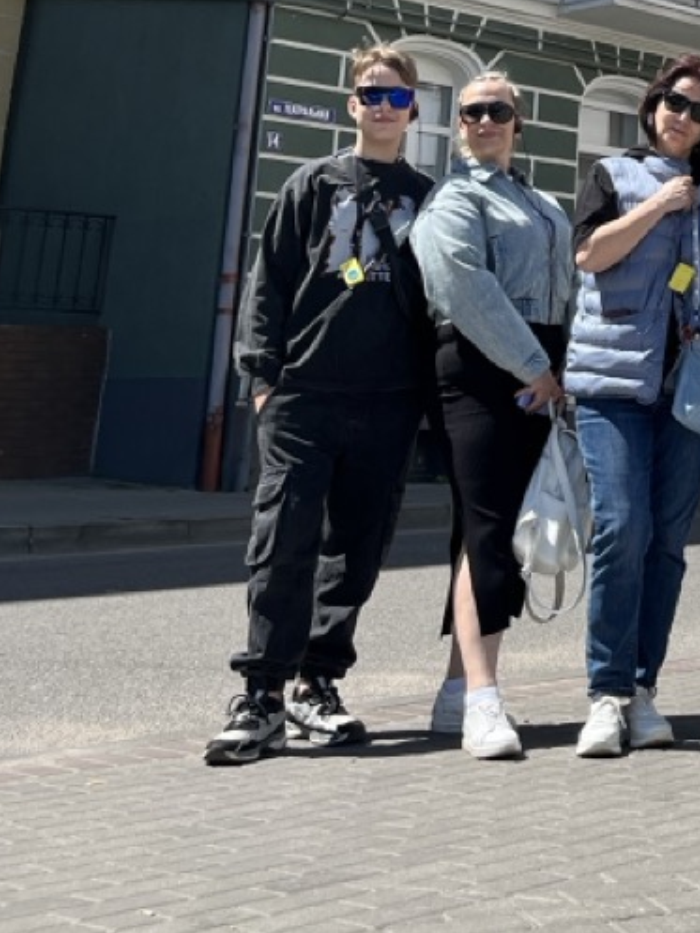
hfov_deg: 20.5
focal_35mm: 67
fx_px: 1806
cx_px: 841
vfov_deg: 26.4
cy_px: -126
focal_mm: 5.1
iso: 50
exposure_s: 1/2309
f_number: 1.6
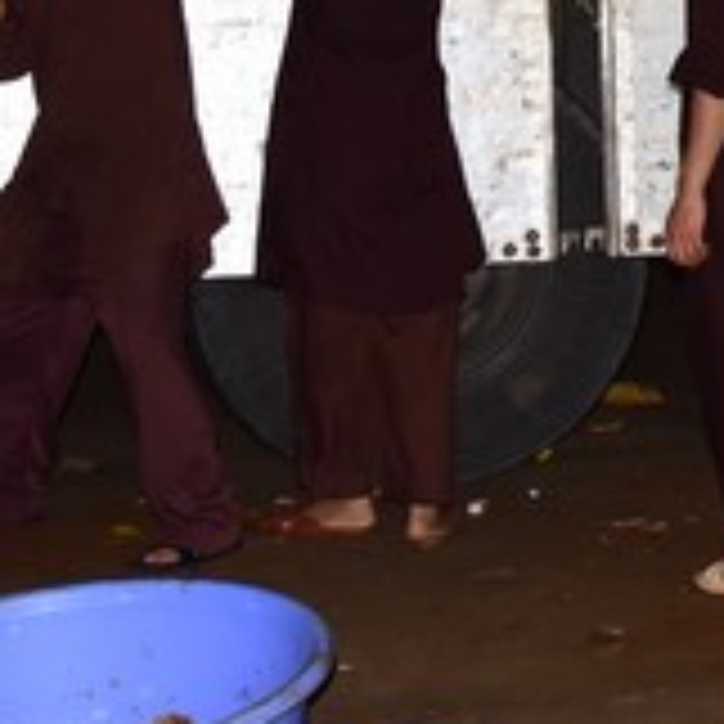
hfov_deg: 12.1
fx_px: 3242
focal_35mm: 137
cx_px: 1097
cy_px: -13
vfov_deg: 12.6
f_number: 6.3
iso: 1250
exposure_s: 1/160
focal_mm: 40
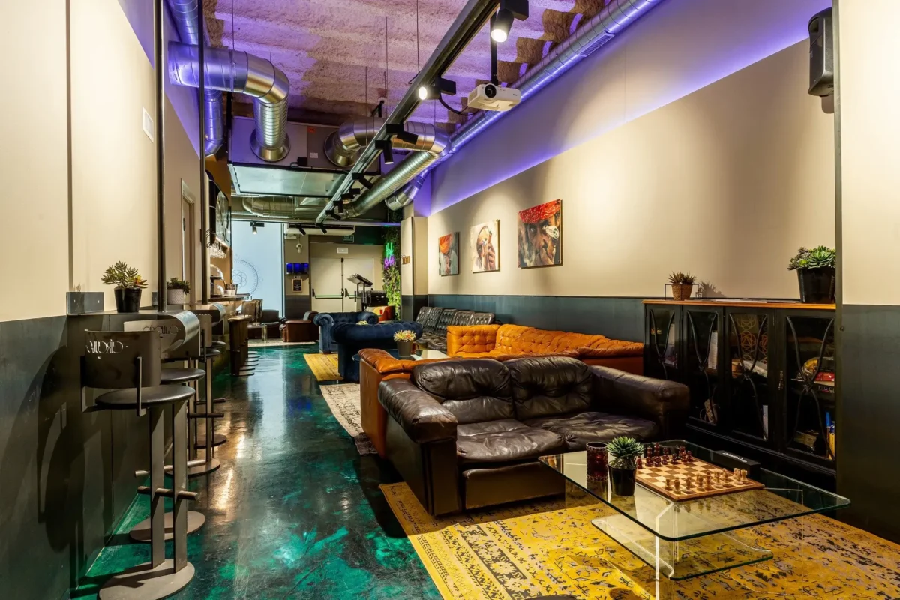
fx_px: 500
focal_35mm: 20
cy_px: 300
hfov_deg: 84.0
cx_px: 450
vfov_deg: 61.9
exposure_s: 1/6
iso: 400
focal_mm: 20
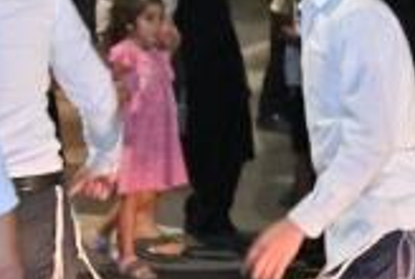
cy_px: -47
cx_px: -349
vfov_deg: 4.6
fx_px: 3453
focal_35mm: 299
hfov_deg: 6.7
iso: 3200
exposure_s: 1/125
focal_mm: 48
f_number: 4
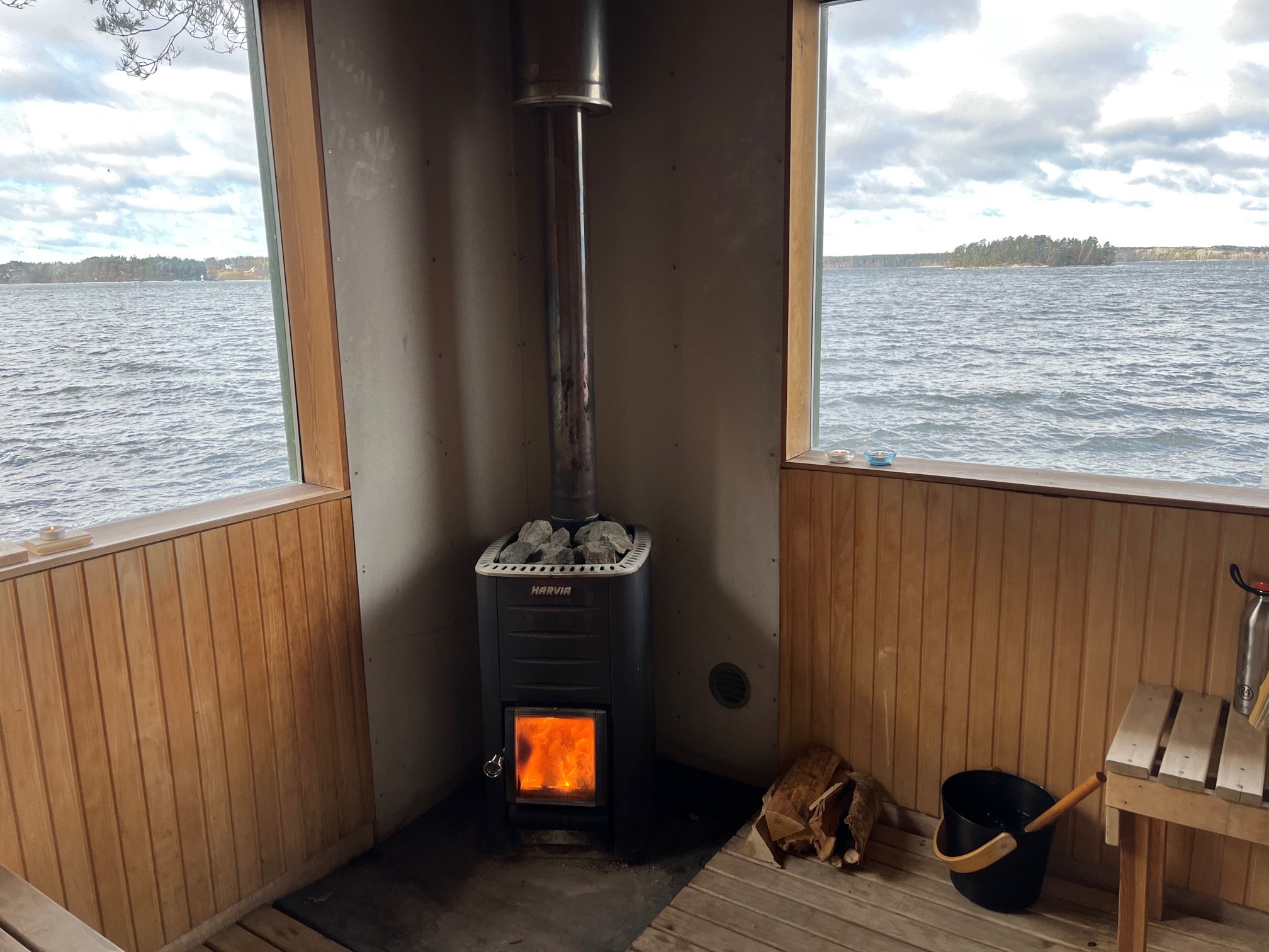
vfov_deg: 53.1
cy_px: 476
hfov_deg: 67.3
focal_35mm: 26
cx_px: 634
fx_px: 953
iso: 40
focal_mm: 5.1
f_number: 1.6
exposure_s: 1/162
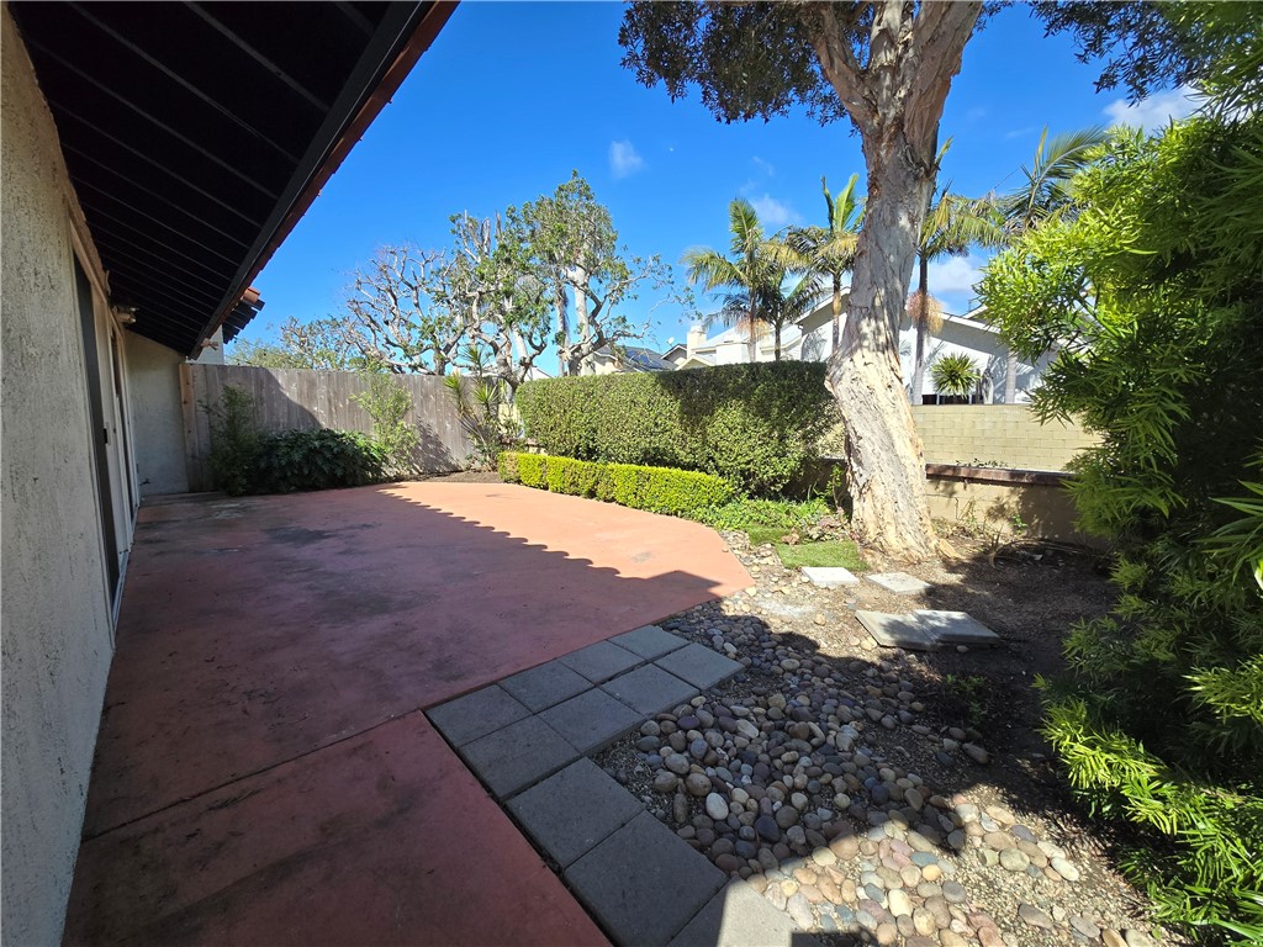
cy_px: 474
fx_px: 474
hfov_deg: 106.2
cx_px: 632
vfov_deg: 89.9
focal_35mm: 13
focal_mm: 2.2
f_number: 2.2
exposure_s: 1/2000
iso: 80
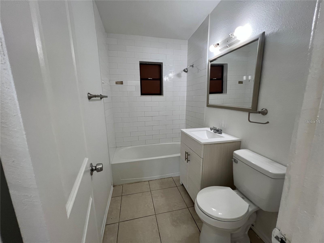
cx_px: 162
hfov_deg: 106.2
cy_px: 122
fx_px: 122
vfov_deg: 89.9
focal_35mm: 13
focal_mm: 1.57
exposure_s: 1/120
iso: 200
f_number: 1.8
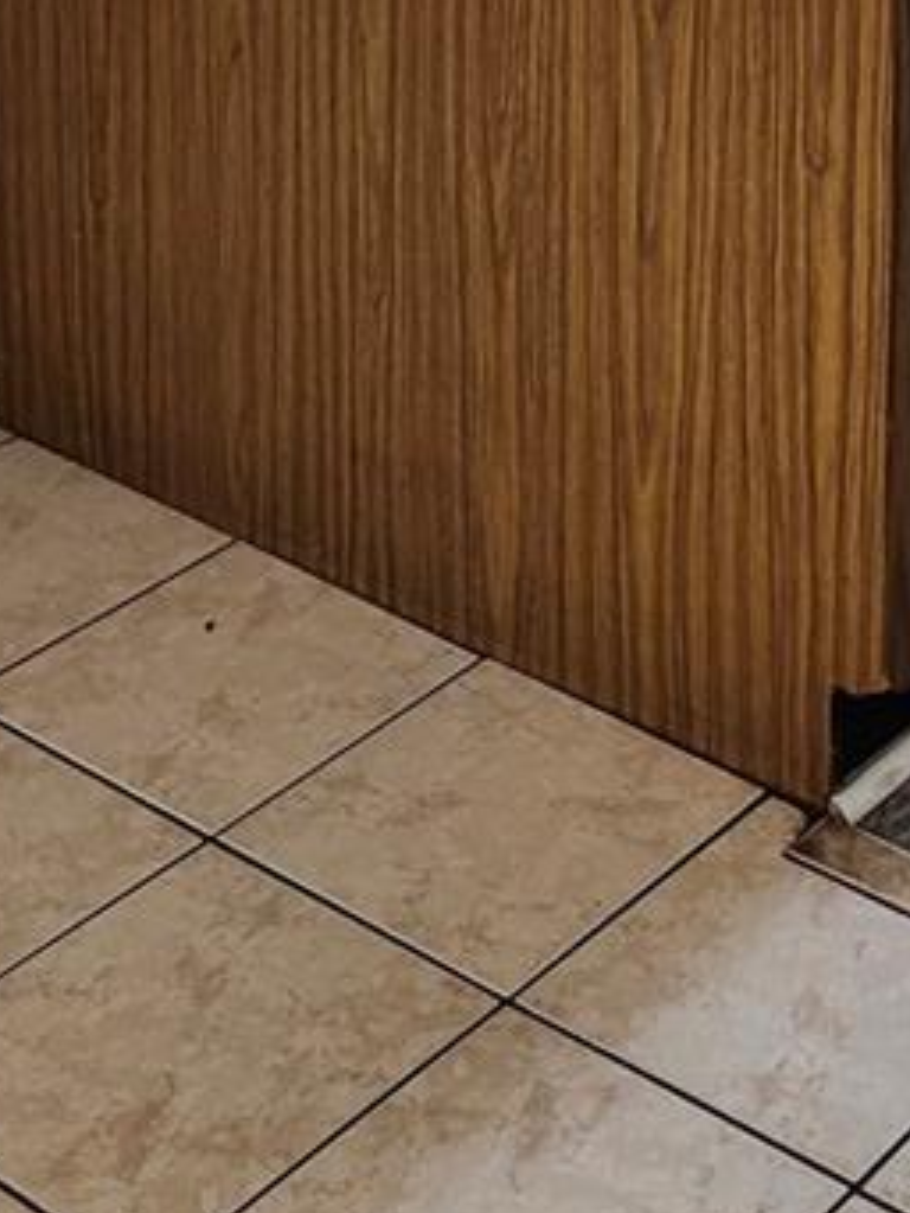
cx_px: 1034
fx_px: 2837
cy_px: -786
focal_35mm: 81
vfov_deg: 19.7
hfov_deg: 17.5
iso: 320
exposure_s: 1/120
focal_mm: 5.54
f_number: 1.8
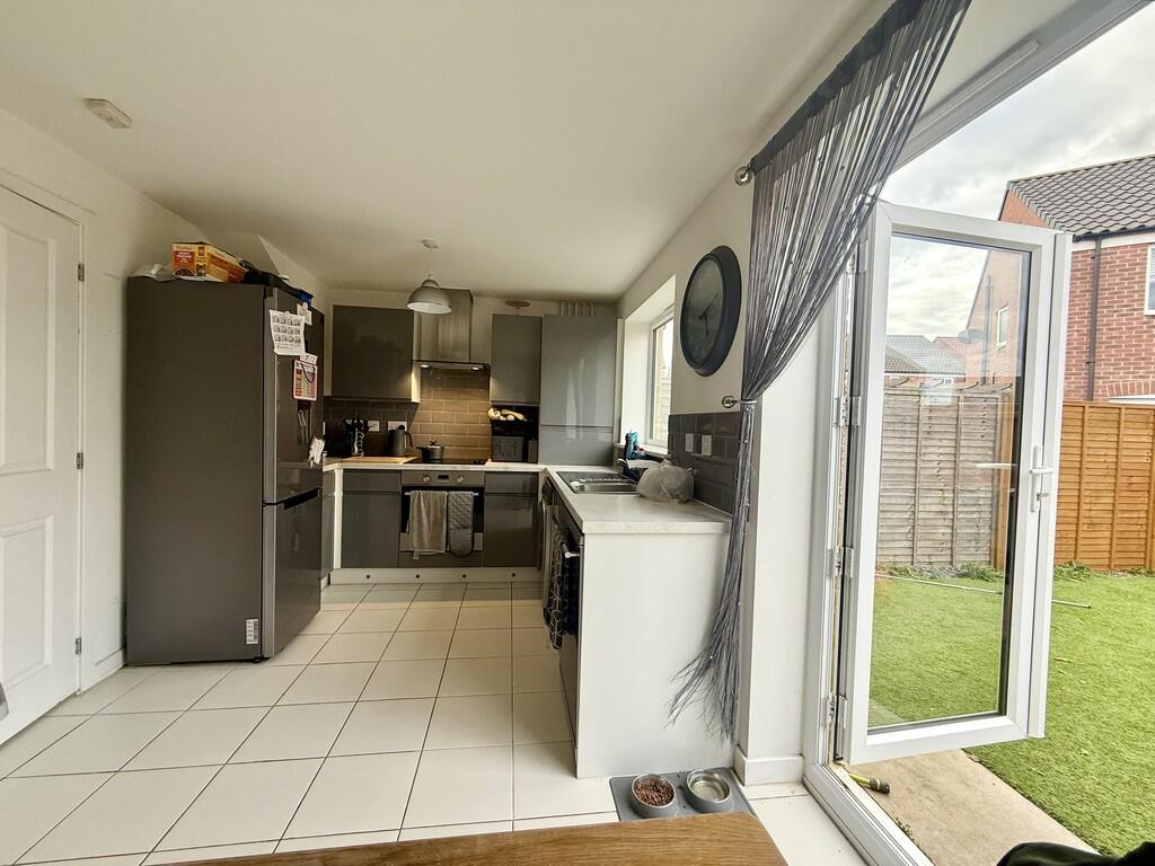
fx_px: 467
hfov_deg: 102.1
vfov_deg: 85.7
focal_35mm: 14
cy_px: 433
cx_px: 578
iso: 100
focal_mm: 2.22
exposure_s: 1/99
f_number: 2.2
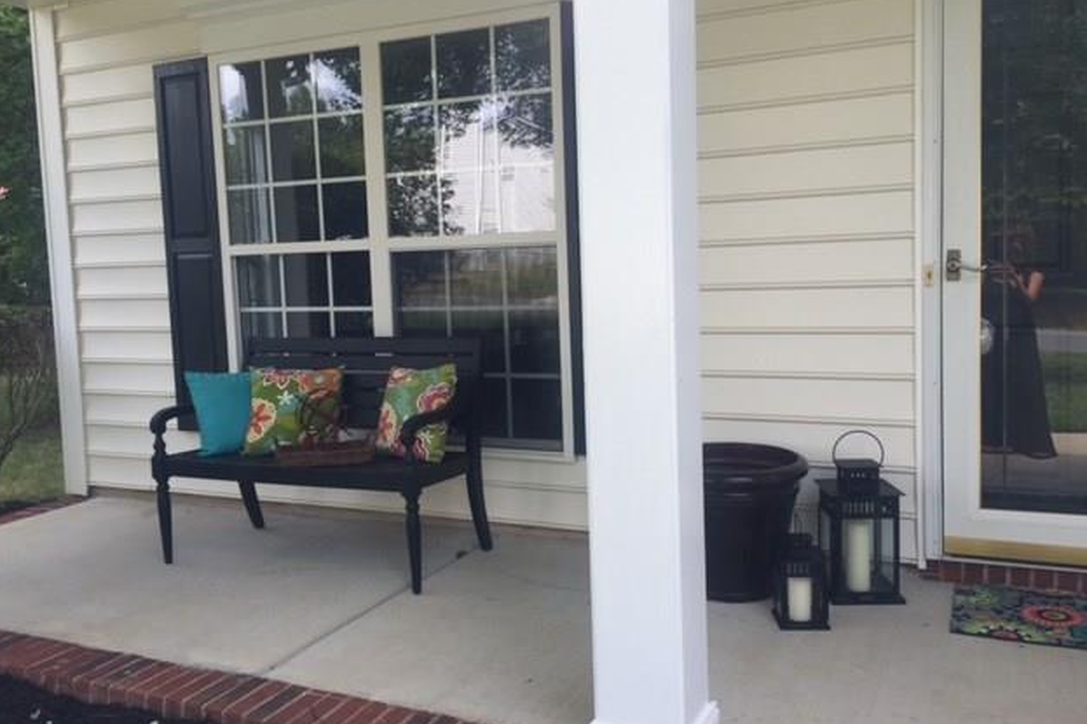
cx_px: 543
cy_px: 354
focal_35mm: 31
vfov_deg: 42.3
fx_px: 936
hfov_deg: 60.3
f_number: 2.2
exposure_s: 1/338
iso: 32
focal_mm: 4.15
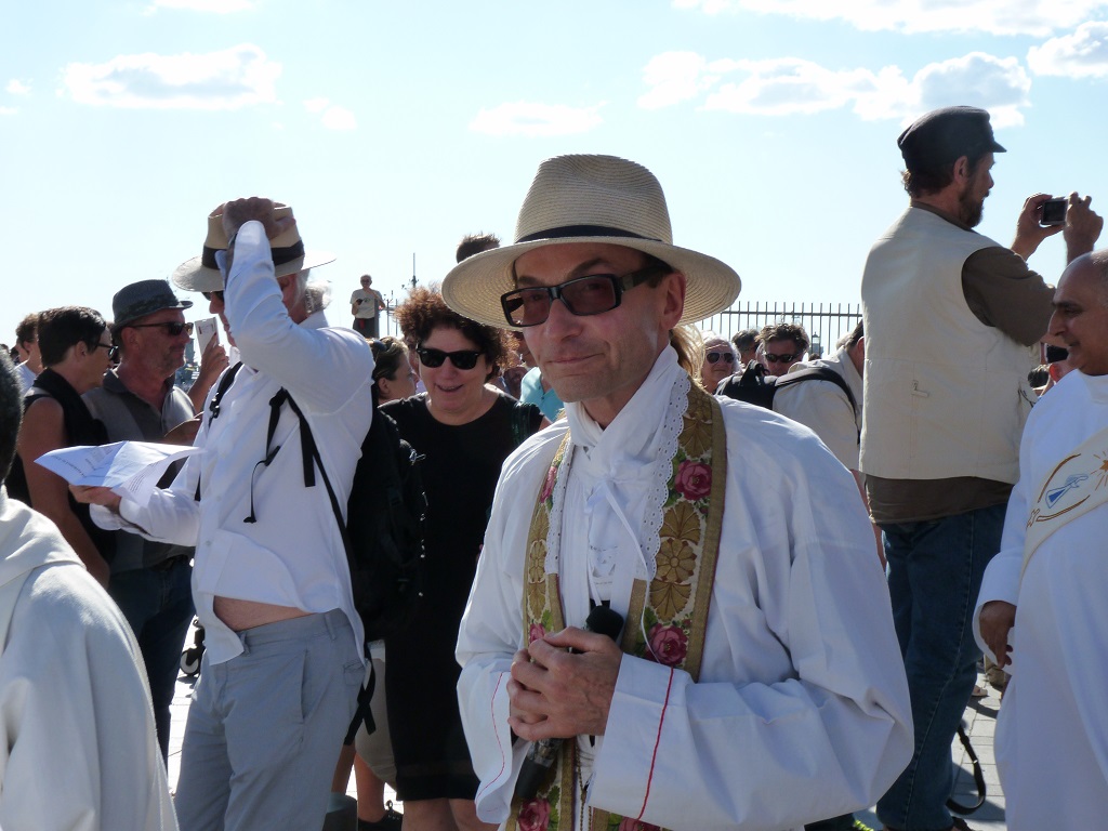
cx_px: 554
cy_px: 416
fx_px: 1888
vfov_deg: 24.8
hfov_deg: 32.7
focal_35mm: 59
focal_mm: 10.4
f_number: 5.6
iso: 125
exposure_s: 1/400
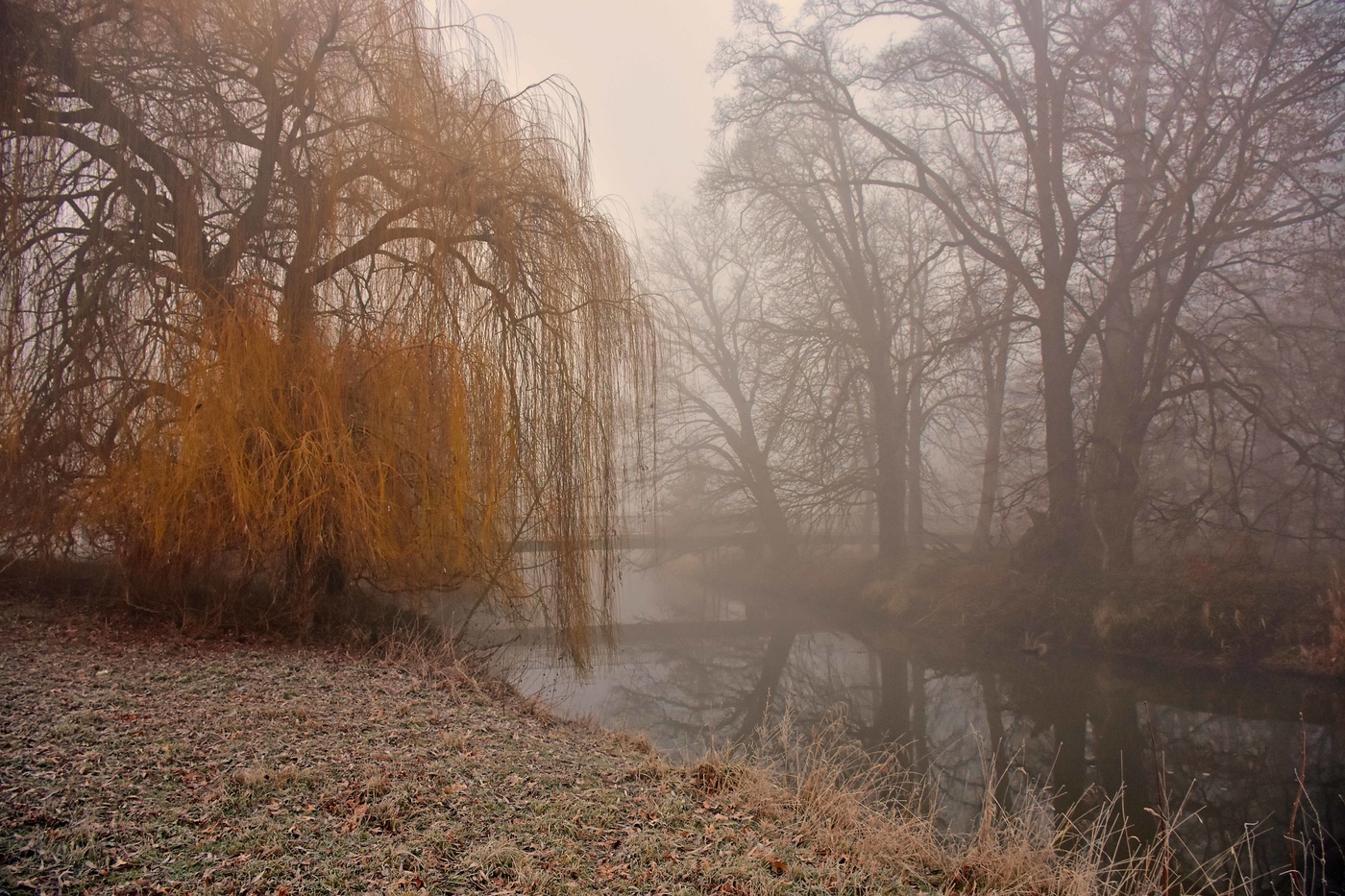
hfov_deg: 67.4
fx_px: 1009
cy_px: 448
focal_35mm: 27
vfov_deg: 47.9
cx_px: 672
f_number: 3.5
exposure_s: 1/160
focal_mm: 18
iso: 500
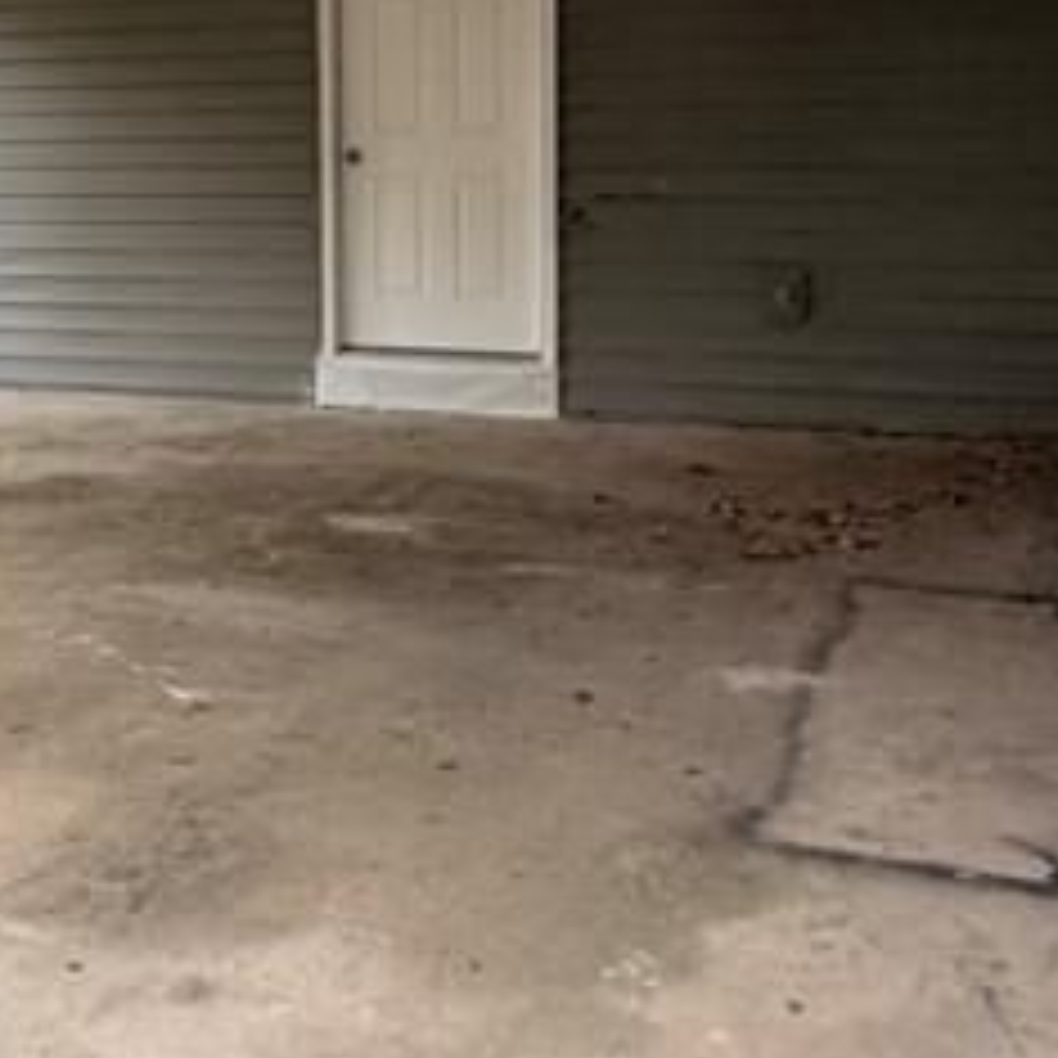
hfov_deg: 30.6
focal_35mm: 54
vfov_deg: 30.8
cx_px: 162
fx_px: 1867
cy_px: 194
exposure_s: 1/121
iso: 320
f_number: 2.2
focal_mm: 2.22
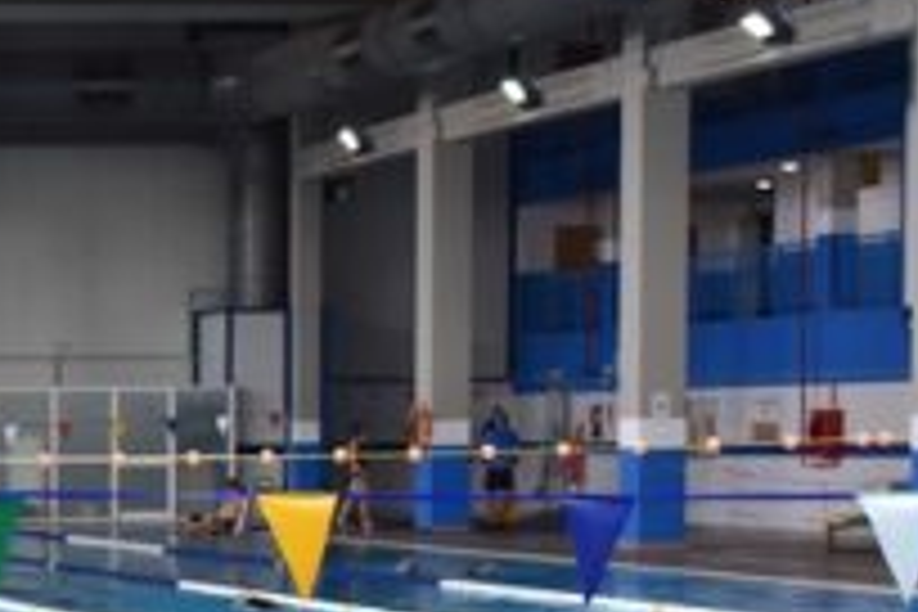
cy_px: 511
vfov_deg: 10.1
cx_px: -716
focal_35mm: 136
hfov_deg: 13.6
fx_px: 3468
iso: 800
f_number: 5.6
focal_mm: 24
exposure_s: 1/125
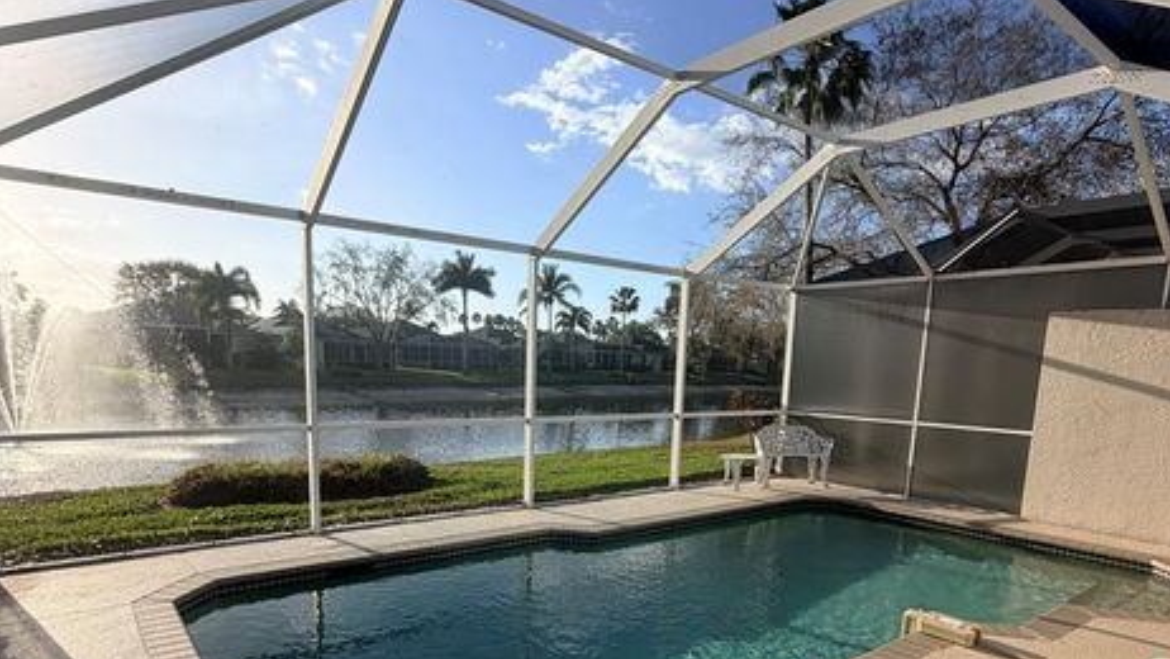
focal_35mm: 22
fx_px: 683
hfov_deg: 81.1
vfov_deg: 49.8
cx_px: 550
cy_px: 478
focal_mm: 2.22
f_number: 2.2
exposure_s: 1/770
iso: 32
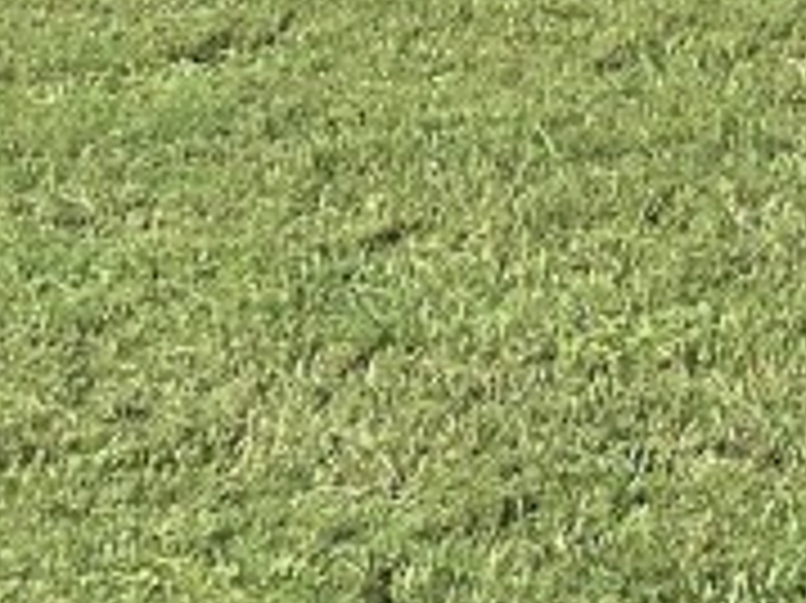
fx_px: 3467
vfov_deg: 8.6
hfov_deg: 12.6
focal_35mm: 149
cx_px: 1180
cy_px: -1066
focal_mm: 5.1
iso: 32
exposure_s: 1/3922
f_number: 1.6
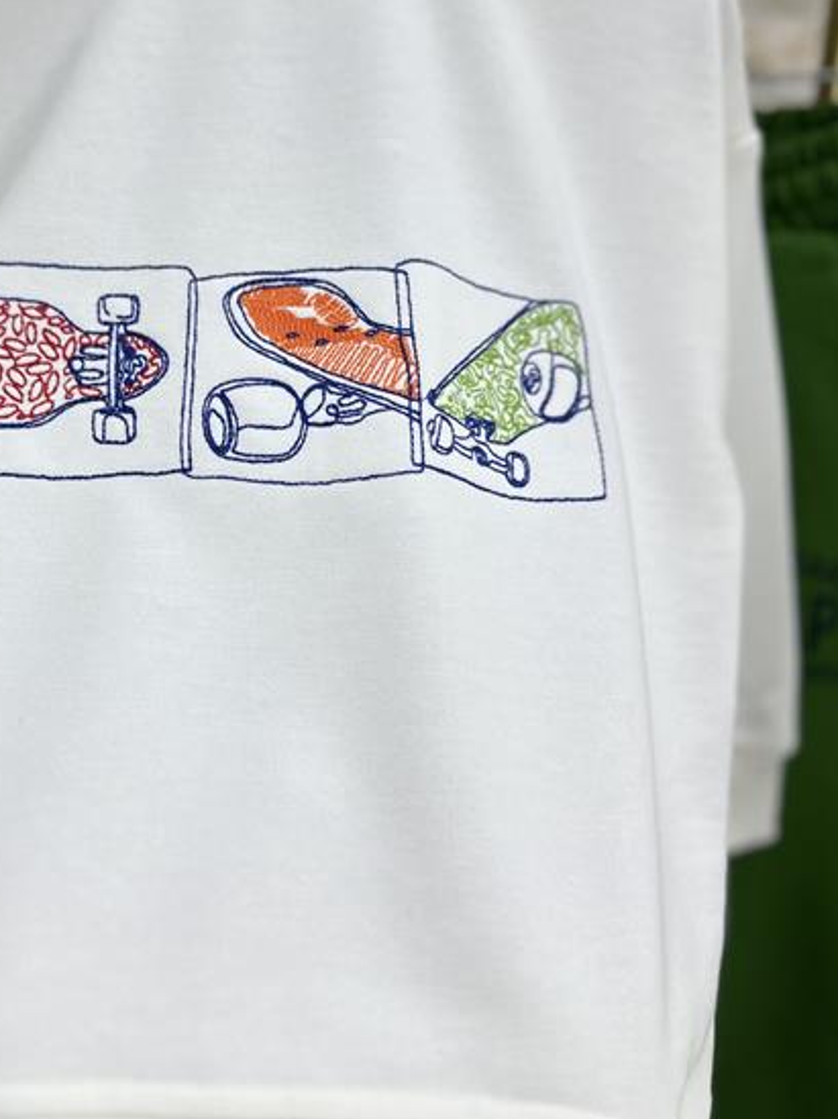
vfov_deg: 52.5
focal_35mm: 35
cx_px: 255
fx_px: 1131
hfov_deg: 40.0
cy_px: 481
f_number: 1.78
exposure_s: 1/183
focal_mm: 6.86
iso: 64
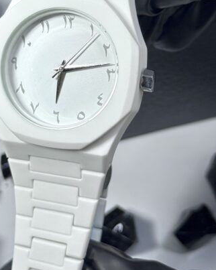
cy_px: 84
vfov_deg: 20.5
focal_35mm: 93
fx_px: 744
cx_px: 95
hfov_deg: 16.5
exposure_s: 1/156
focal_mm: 6.76
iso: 64
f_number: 1.78
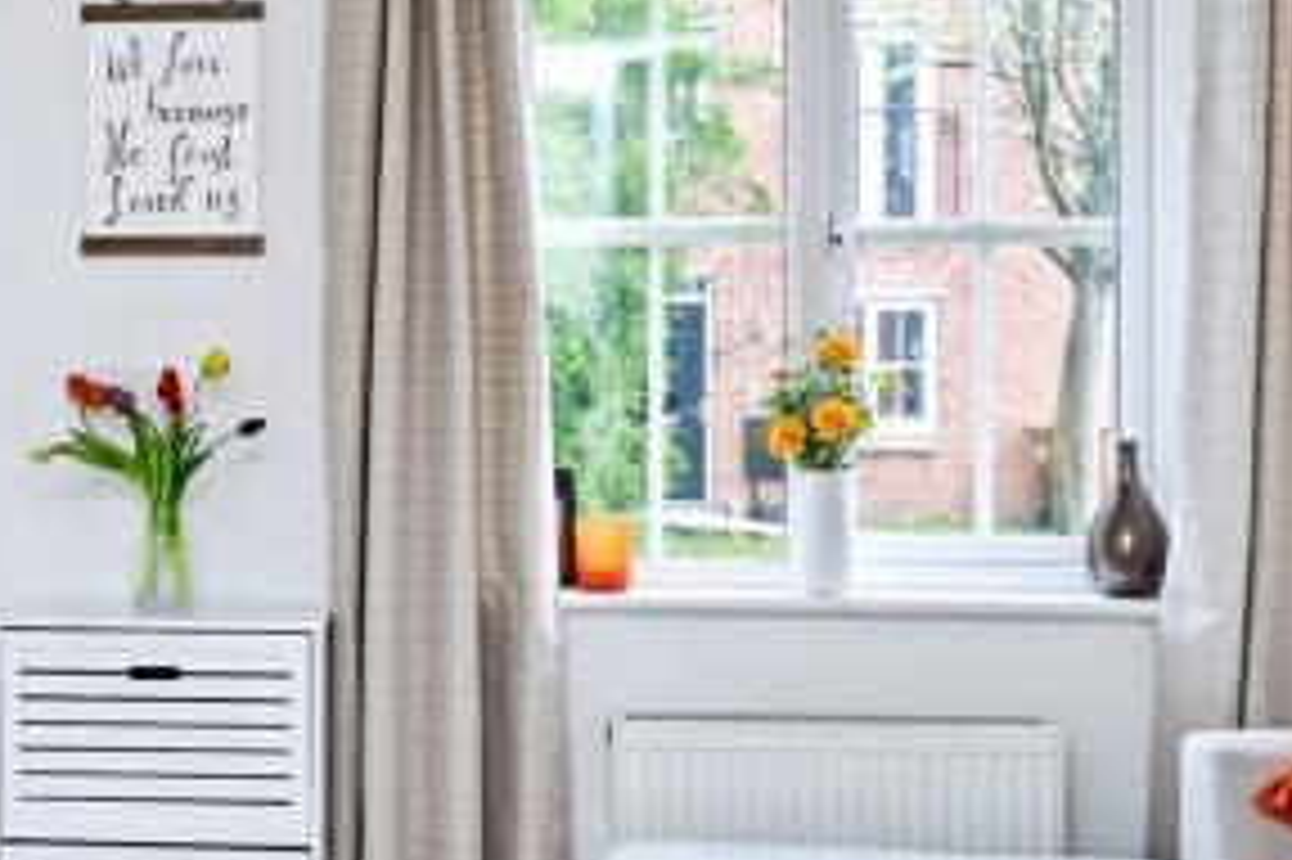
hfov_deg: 38.5
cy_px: 453
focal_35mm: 50
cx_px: 302
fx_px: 1793
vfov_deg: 27.0
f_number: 8
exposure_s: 1/40
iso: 320
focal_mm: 14
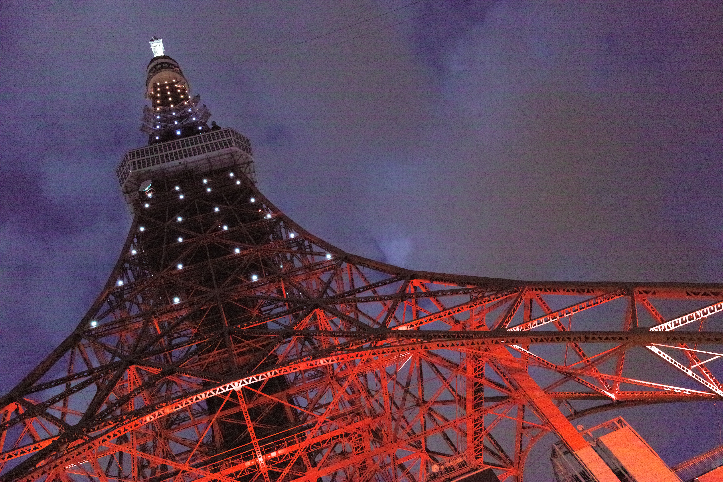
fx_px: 562
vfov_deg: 46.4
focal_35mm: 28
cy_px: 241
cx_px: 362
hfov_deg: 65.5
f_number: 8
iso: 1600
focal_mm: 19
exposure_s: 1/2
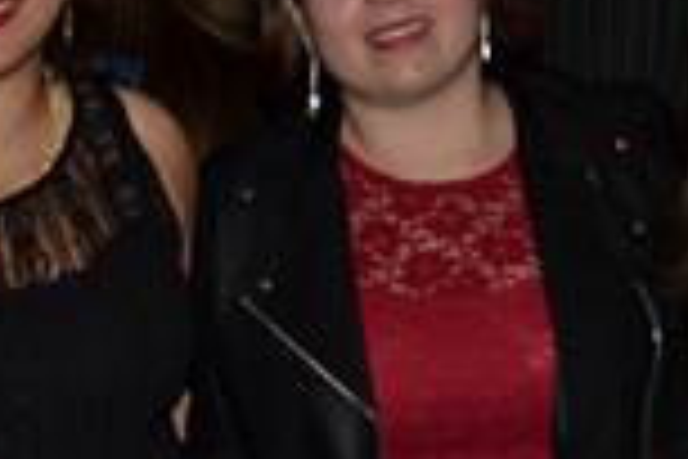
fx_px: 1854
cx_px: 162
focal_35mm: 97
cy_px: 430
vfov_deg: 13.9
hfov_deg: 20.8
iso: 400
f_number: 3.5
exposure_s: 1/4
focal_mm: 18
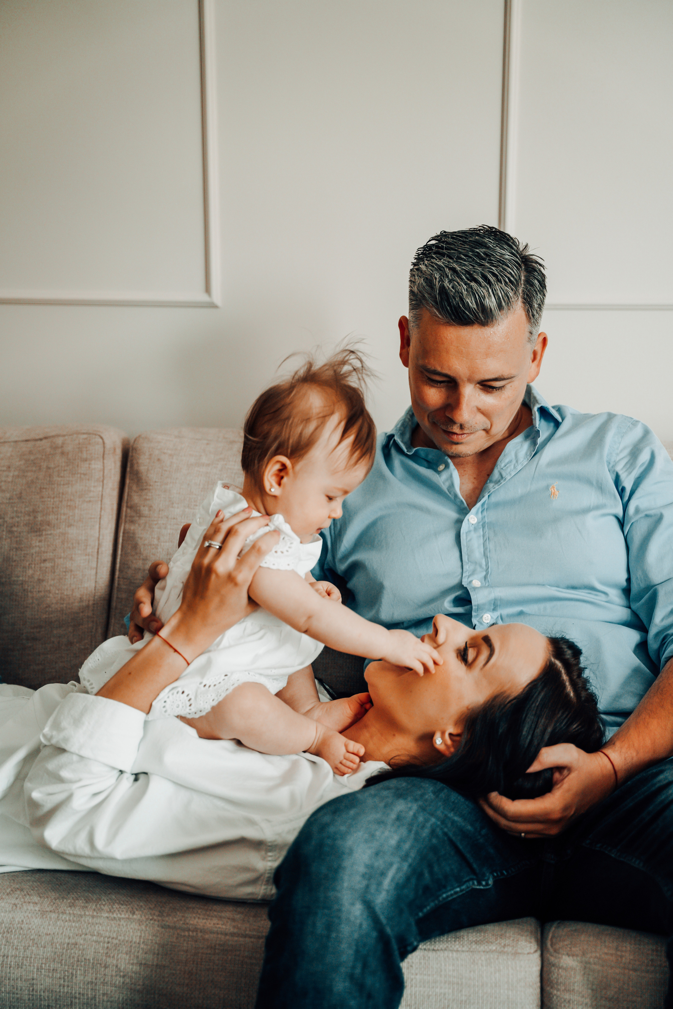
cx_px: 336
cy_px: 504
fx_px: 1410
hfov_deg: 26.9
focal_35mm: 50
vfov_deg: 39.4
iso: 1250
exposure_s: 1/160
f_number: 2.8
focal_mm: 50.3
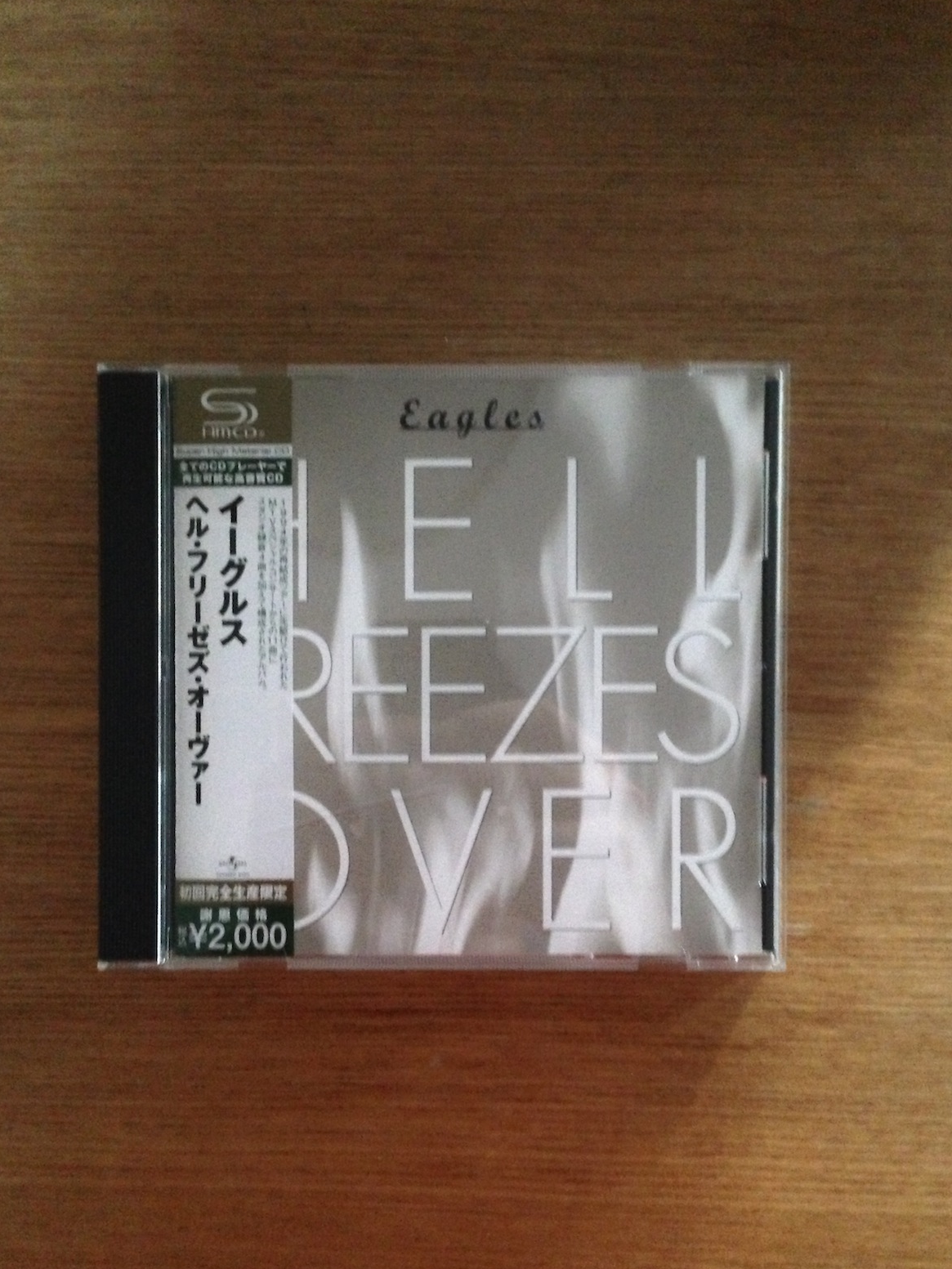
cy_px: 650
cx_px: 476
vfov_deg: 53.9
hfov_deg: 41.8
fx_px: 1247
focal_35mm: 34
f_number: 2.4
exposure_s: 1/15
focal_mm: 4.13
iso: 800
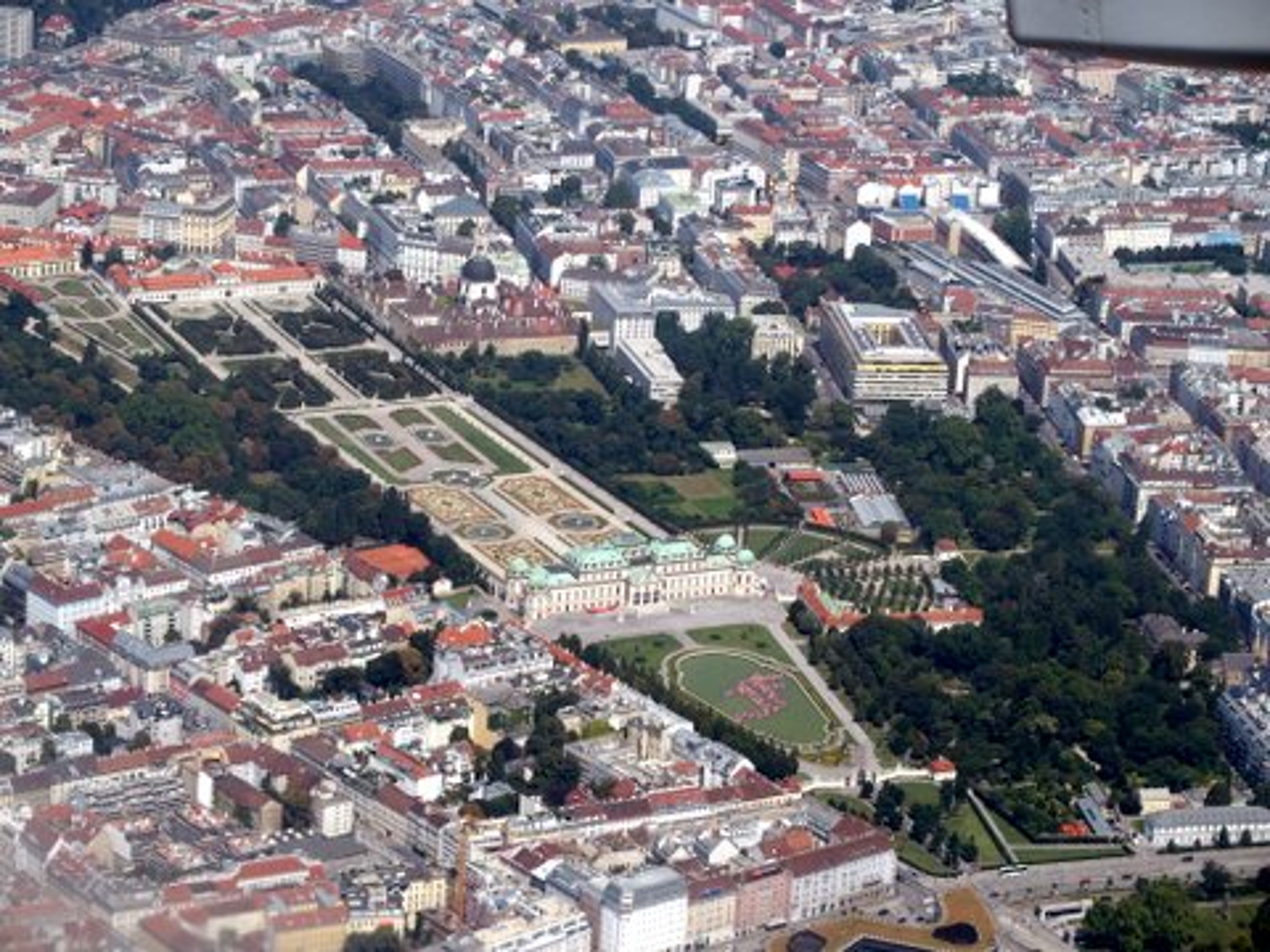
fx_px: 4109
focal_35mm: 112
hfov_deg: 17.6
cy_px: 476
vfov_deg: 13.2
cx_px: 635
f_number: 4
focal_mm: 24
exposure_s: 1/800
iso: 100
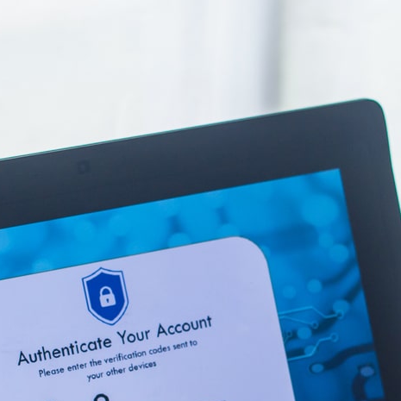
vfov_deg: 8.9
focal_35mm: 194
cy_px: 450
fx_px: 2543
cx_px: 226
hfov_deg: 9.0
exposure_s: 1/200
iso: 250
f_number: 2.8
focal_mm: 50
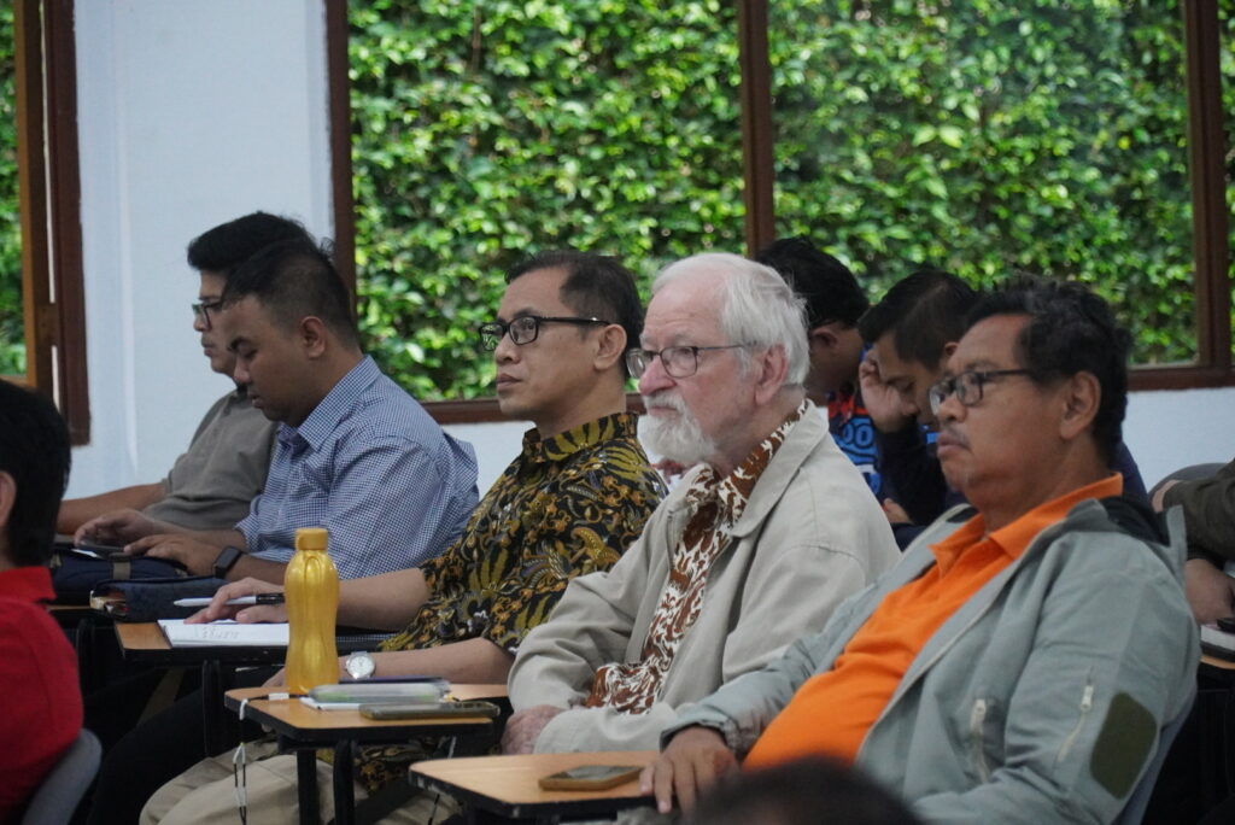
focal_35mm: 158
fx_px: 5406
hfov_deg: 13.0
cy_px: 412
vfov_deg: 8.7
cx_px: 618
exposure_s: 1/160
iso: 6400
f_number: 4
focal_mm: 105
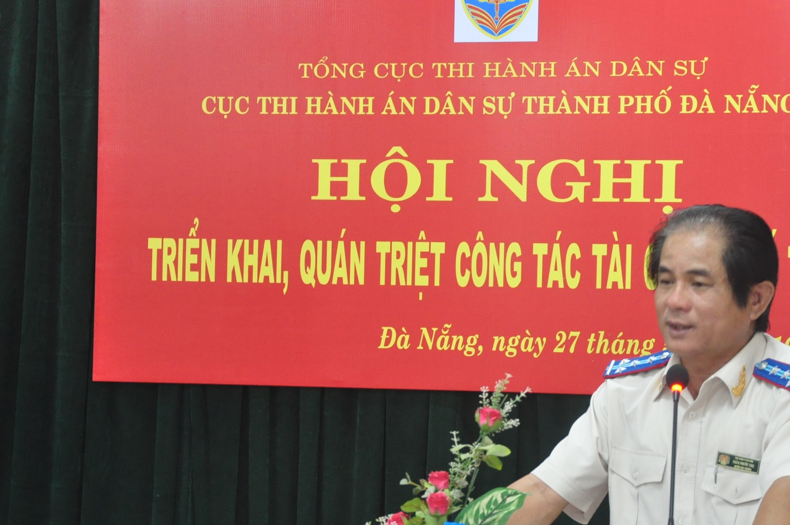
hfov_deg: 17.3
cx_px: 552
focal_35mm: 118
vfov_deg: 11.6
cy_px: 310
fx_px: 2586
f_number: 4.8
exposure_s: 1/30
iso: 1250
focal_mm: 48
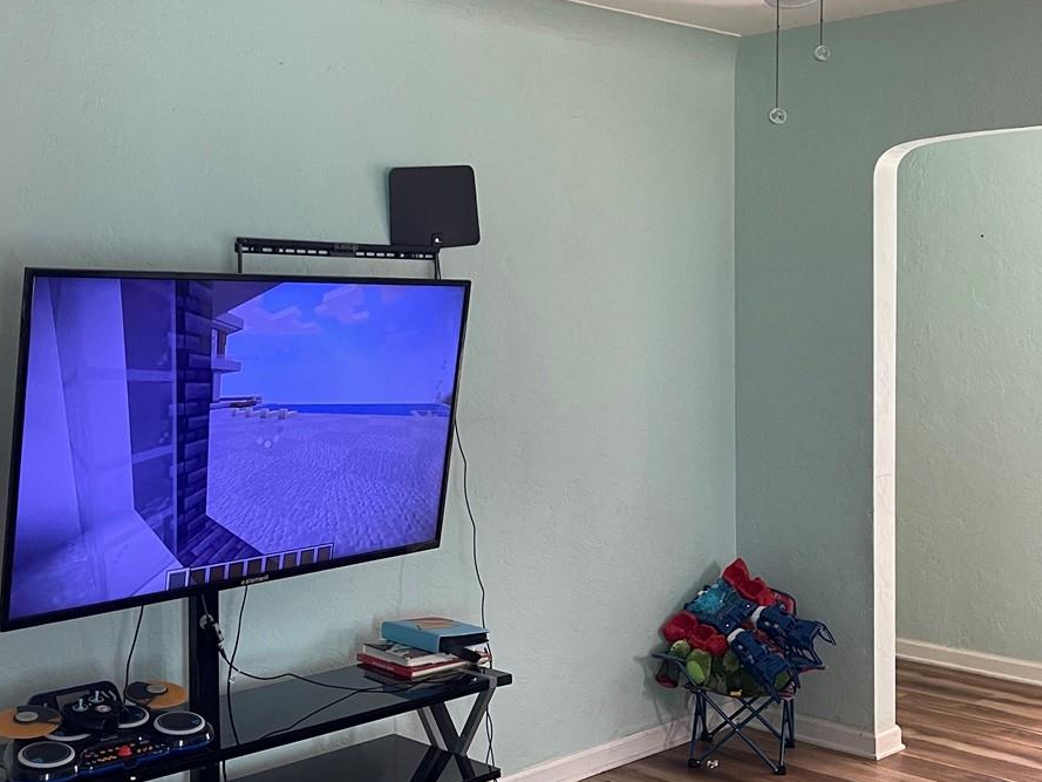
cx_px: 573
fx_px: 1355
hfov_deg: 42.0
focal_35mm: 45
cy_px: 356
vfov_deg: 32.2
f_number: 1.6
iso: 200
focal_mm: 5.1
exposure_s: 1/60
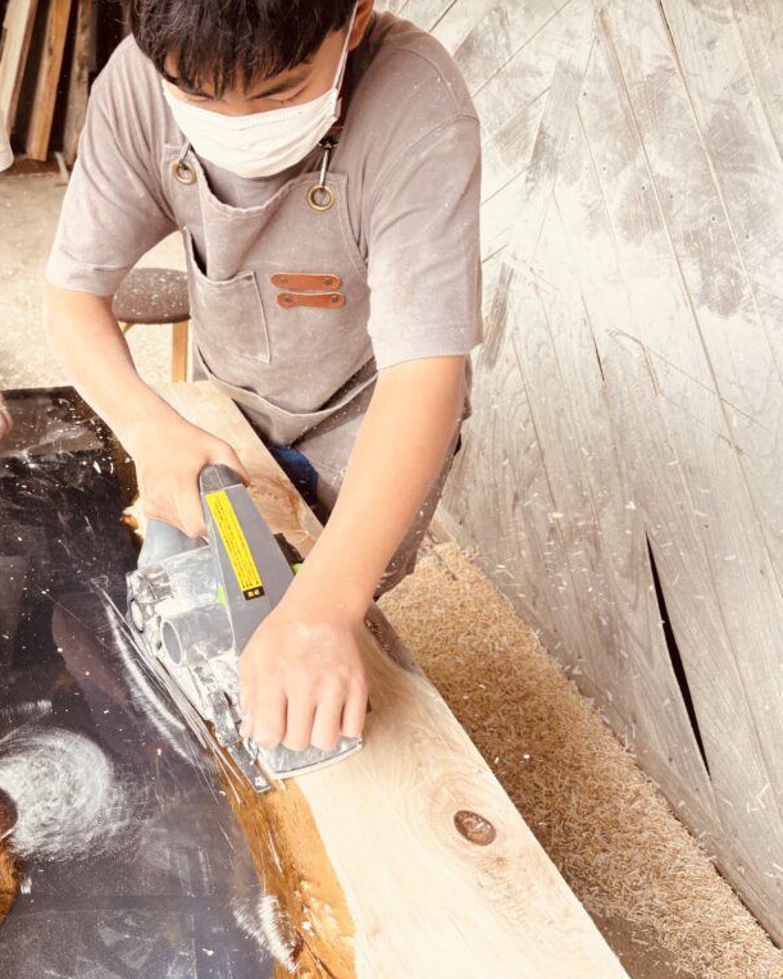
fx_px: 985
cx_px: 136
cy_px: 488
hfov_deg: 41.2
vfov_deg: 52.8
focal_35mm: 34
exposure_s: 1/121
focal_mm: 5.96
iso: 40
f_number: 1.6
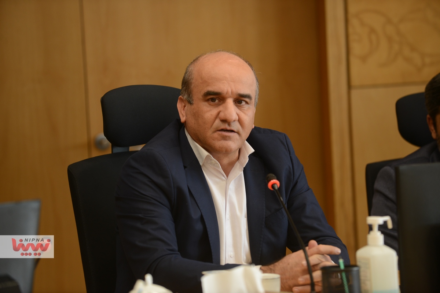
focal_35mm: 200
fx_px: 2444
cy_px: 146
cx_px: 220
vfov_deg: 6.9
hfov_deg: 10.3
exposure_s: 1/100
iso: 500
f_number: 4
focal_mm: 200
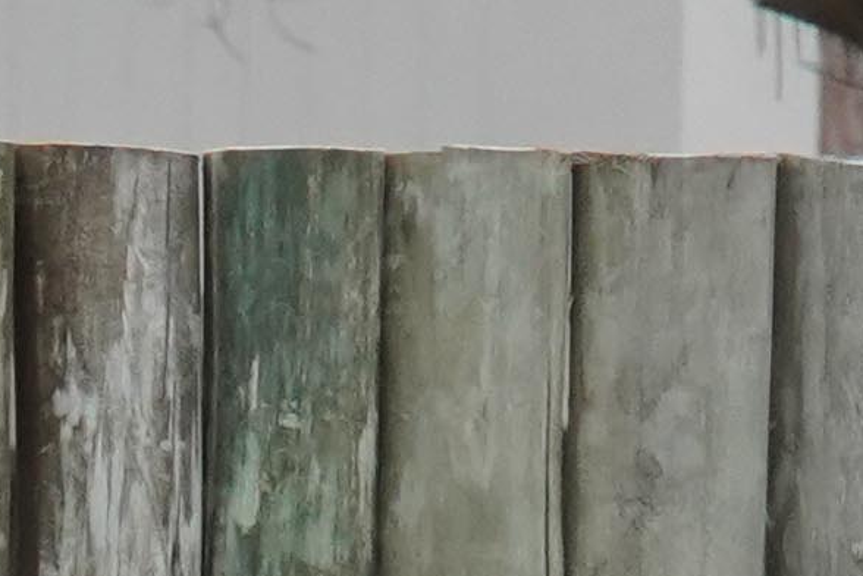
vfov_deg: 0.6
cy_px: 1656
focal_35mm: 2357
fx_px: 56498
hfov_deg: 0.9
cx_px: -656
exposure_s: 1/800
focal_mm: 235
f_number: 9
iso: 2500
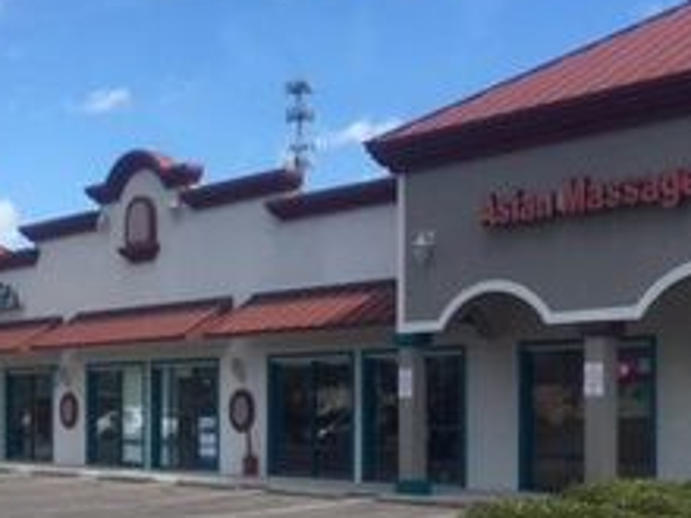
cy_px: 394
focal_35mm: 66
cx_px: 192
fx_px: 1317
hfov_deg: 29.0
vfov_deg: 22.0
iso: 25
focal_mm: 4.15
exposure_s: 1/1304
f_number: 2.2
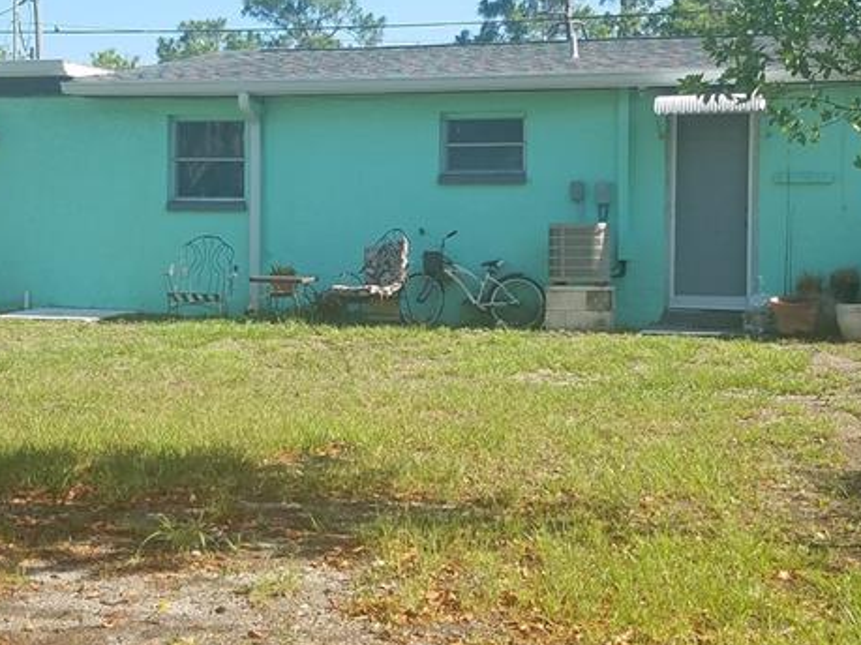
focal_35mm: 58
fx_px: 1442
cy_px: 261
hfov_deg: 33.2
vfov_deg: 25.2
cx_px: 370
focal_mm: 4.2
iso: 50
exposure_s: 1/1080
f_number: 1.7
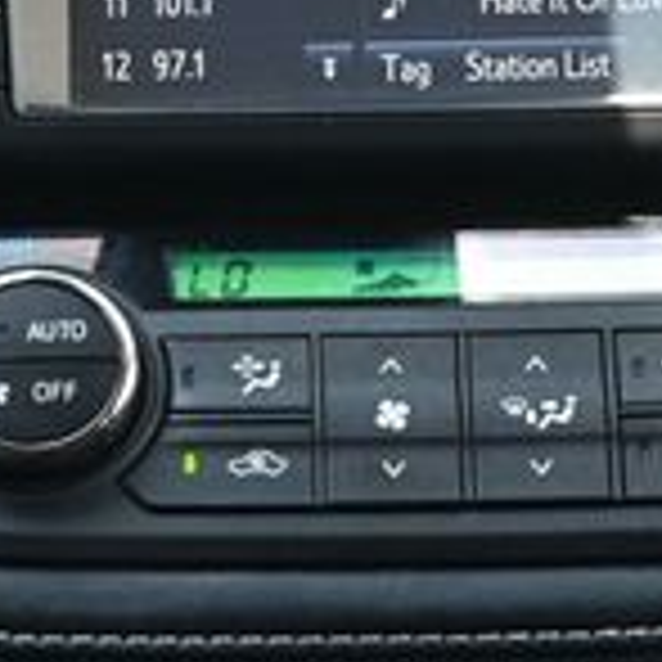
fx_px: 4432
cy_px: 149
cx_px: 446
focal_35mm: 205
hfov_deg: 8.5
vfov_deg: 8.5
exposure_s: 1/125
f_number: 5.3
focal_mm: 37
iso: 900
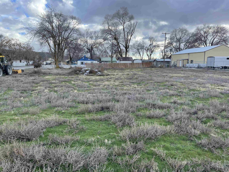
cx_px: 114
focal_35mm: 25
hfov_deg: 69.4
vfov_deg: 54.9
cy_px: 86
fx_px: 165
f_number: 1.6
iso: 32
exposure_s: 1/923
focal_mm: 5.1
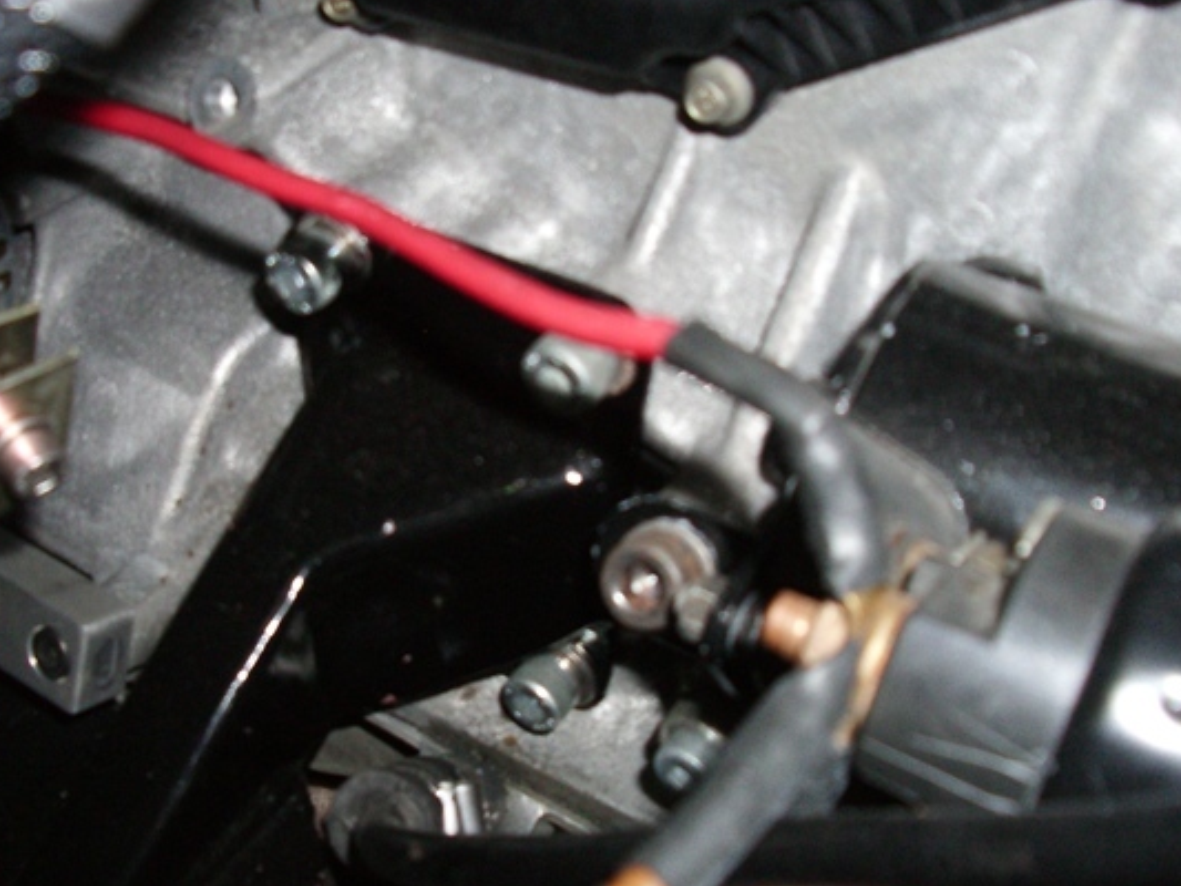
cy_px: 436
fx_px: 1433
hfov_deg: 44.7
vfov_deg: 34.4
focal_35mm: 42
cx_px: 534
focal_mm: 5.8
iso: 200
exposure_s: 1/60
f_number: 2.6
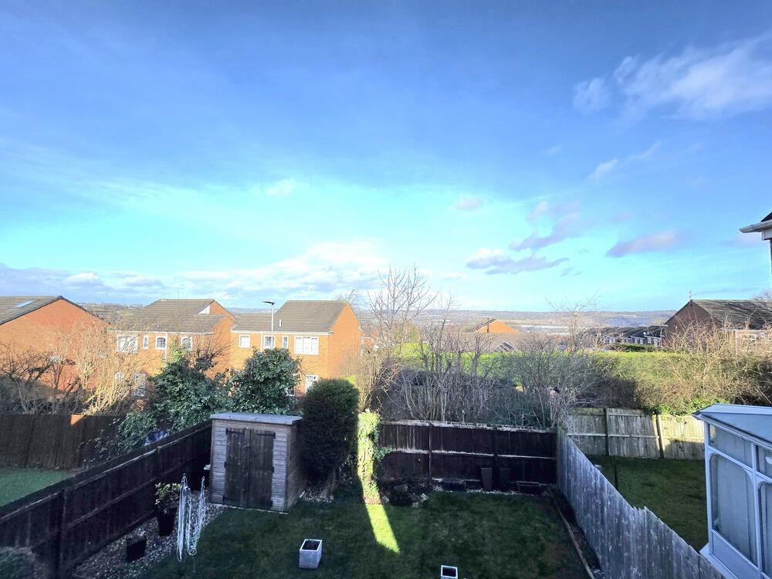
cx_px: 386
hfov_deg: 106.2
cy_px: 290
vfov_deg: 89.9
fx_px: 290
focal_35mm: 13
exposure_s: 1/2000
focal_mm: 2.2
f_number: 2.2
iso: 50
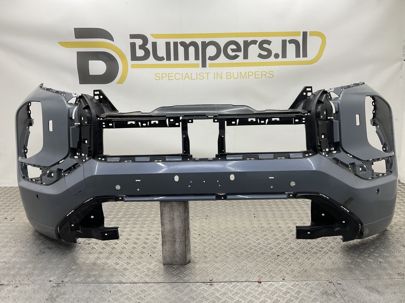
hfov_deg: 61.7
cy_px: 152
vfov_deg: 48.2
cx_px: 202
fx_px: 339
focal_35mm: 29
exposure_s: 1/120
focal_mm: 3
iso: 25
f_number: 1.8
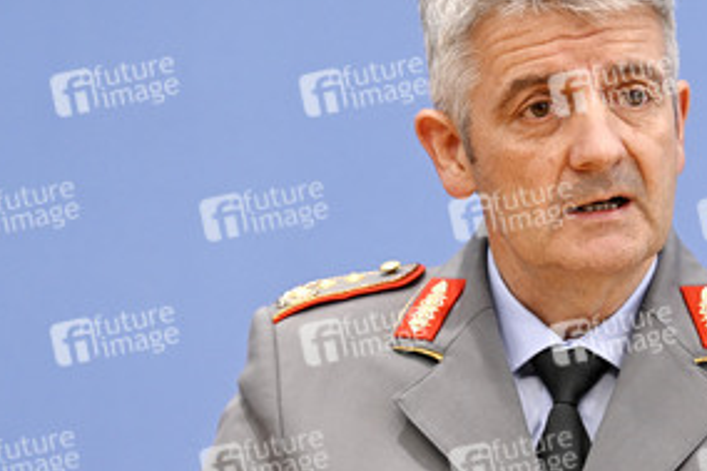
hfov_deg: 11.5
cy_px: 274
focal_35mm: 178
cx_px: 546
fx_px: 3494
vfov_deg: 7.7
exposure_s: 1/640
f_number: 5
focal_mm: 112
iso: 3200
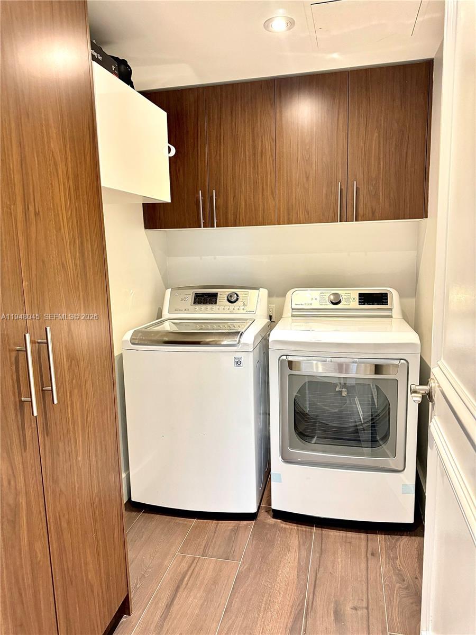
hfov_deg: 56.8
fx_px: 440
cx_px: 238
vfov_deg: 71.6
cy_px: 318
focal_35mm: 24
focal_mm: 6.76
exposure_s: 1/60
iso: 500
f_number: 1.78
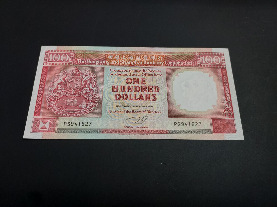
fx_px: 192
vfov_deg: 56.8
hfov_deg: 71.6
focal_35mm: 24
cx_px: 138
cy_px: 104
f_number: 1.8
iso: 125
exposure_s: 1/60
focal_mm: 4.6
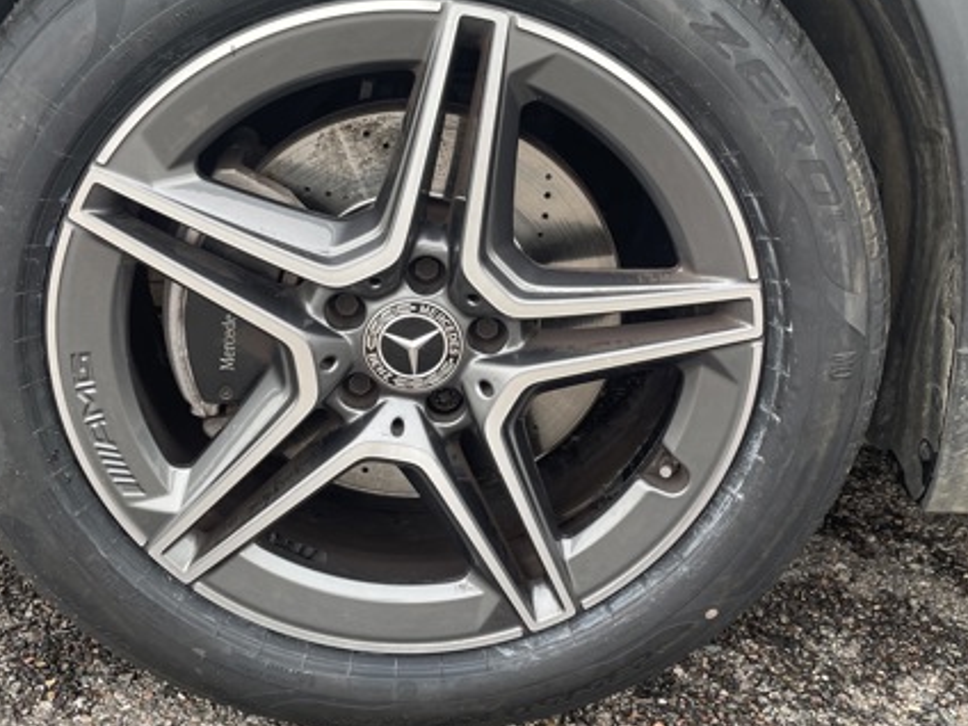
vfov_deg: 29.5
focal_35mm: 49
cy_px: 251
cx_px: 518
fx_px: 1370
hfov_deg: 38.9
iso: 40
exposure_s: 1/121
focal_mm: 4.2
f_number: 1.6
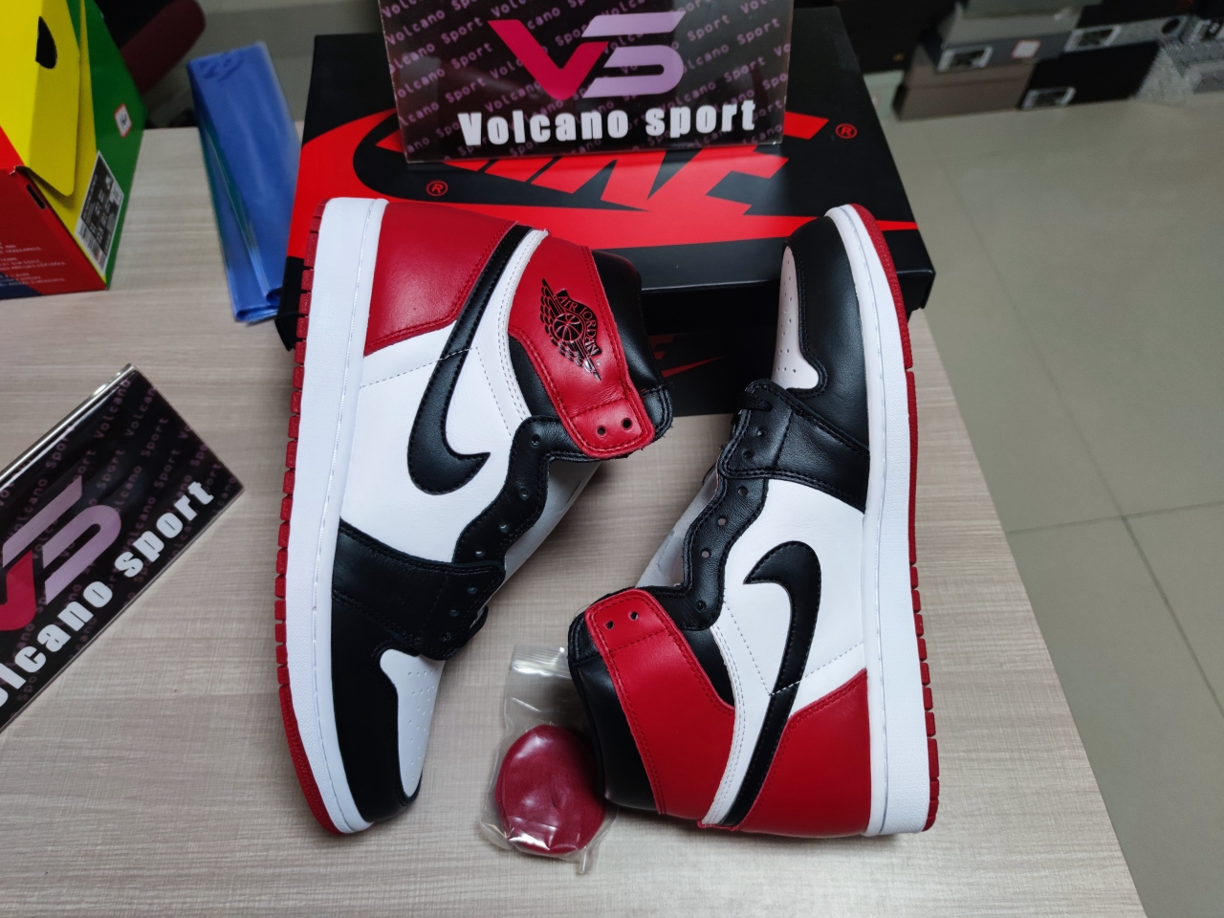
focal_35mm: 24
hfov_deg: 71.6
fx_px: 849
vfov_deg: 56.8
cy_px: 459
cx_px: 612
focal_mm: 6.72
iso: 262
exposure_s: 1/100
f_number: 1.69
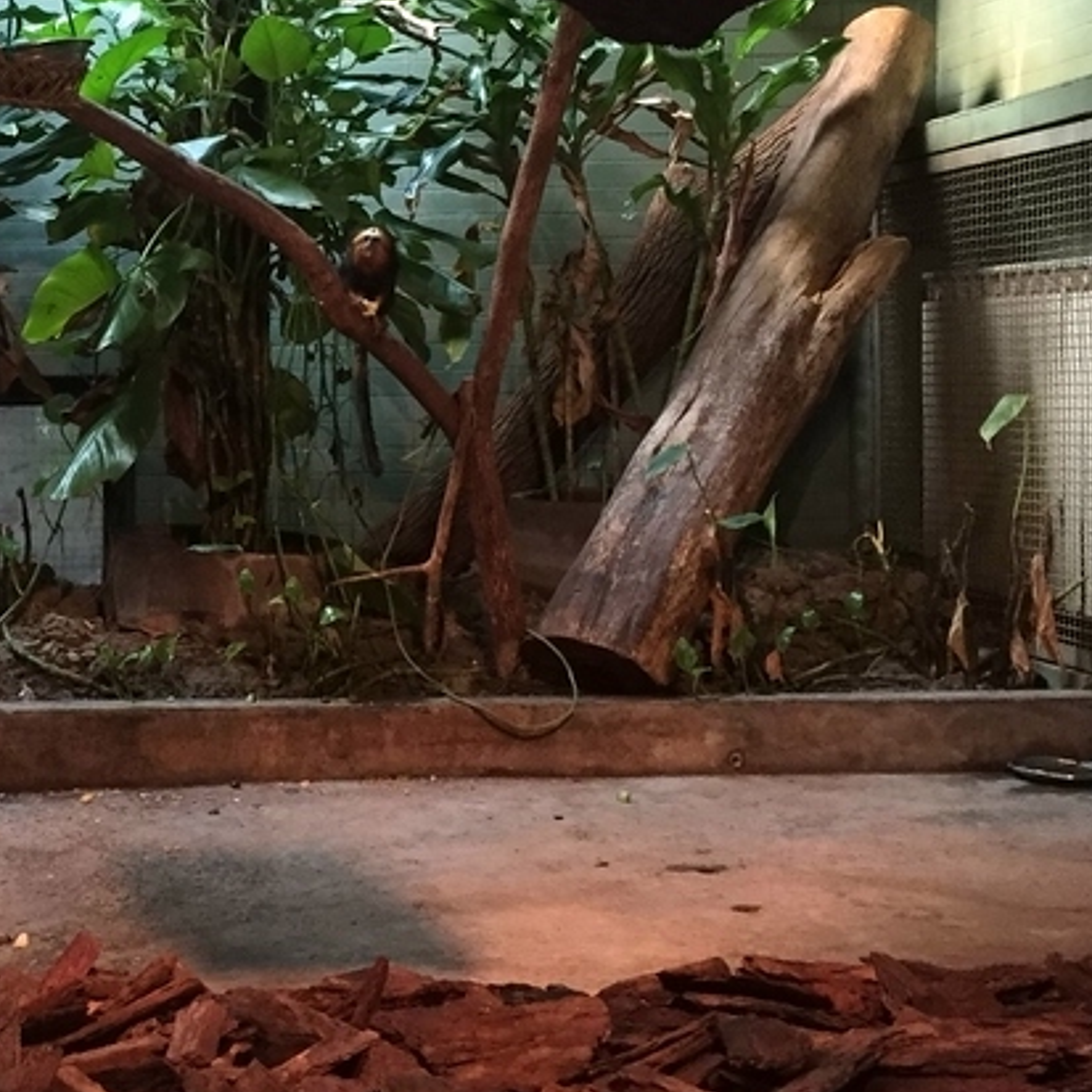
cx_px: 53
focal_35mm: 62
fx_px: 2213
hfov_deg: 26.5
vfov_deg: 27.6
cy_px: 399
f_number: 2.2
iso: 250
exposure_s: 1/33
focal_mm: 4.15
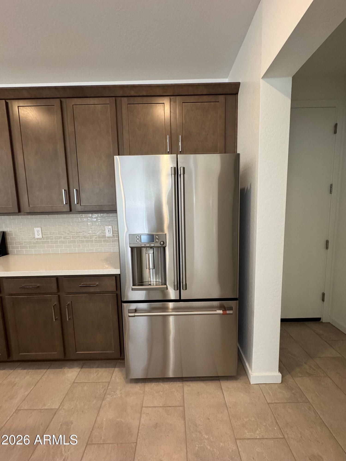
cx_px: 173
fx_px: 187
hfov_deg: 85.7
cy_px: 230
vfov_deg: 102.1
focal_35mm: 14
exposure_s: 1/120
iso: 200
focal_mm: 2.22
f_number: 2.2
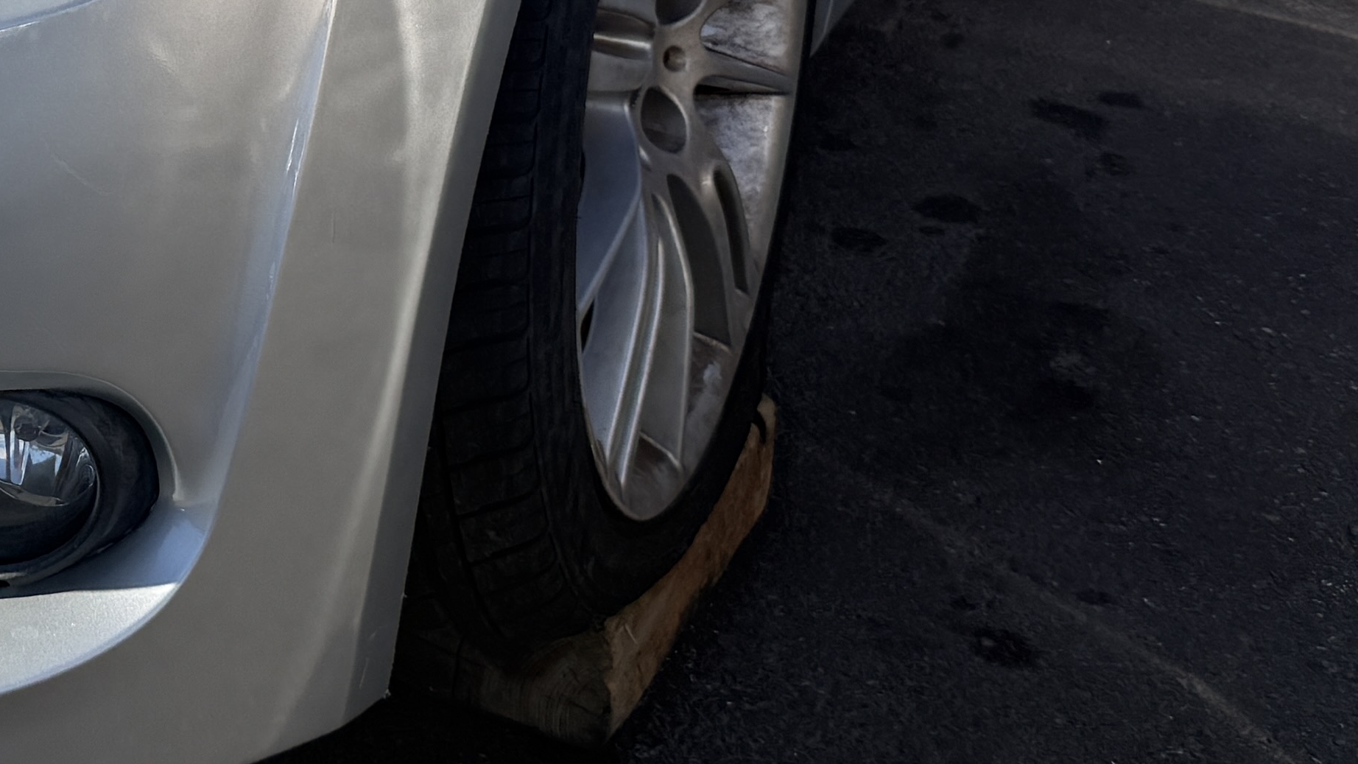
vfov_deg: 14.4
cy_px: -190
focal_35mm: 81
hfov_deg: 24.4
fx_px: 2917
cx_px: -144
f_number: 1.78
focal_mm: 6.76
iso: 100
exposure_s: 1/5319
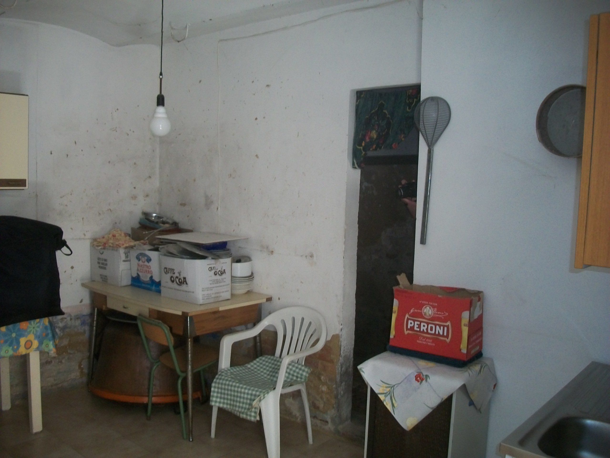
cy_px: 229
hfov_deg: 56.8
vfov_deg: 44.2
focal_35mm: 32
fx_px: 564
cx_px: 305
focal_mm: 5.7
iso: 160
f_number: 2.9
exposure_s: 1/30
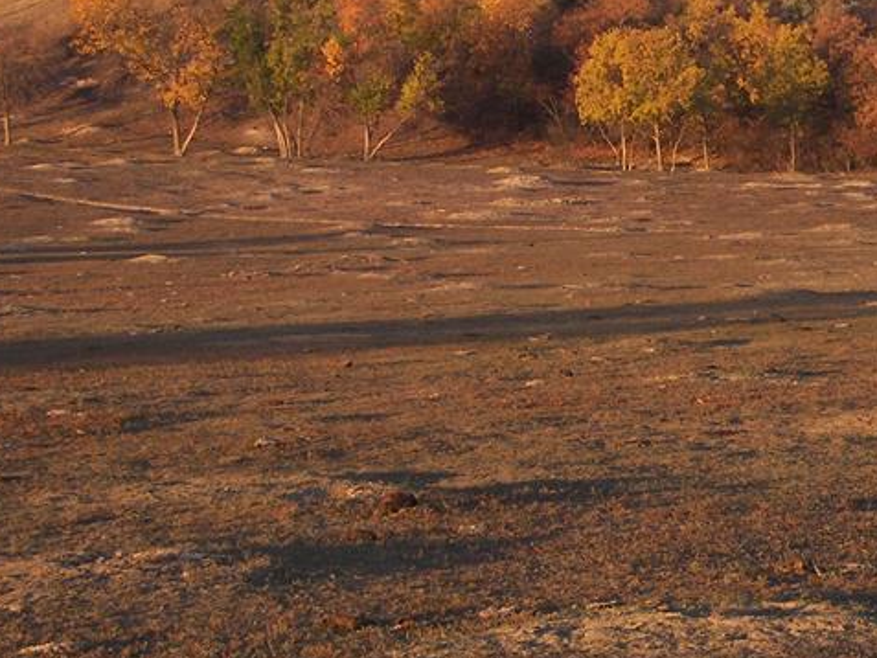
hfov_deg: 11.0
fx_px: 4511
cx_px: 827
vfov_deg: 8.3
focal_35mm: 178
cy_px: 112
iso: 64
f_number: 2.8
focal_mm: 13.8
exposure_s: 1/200
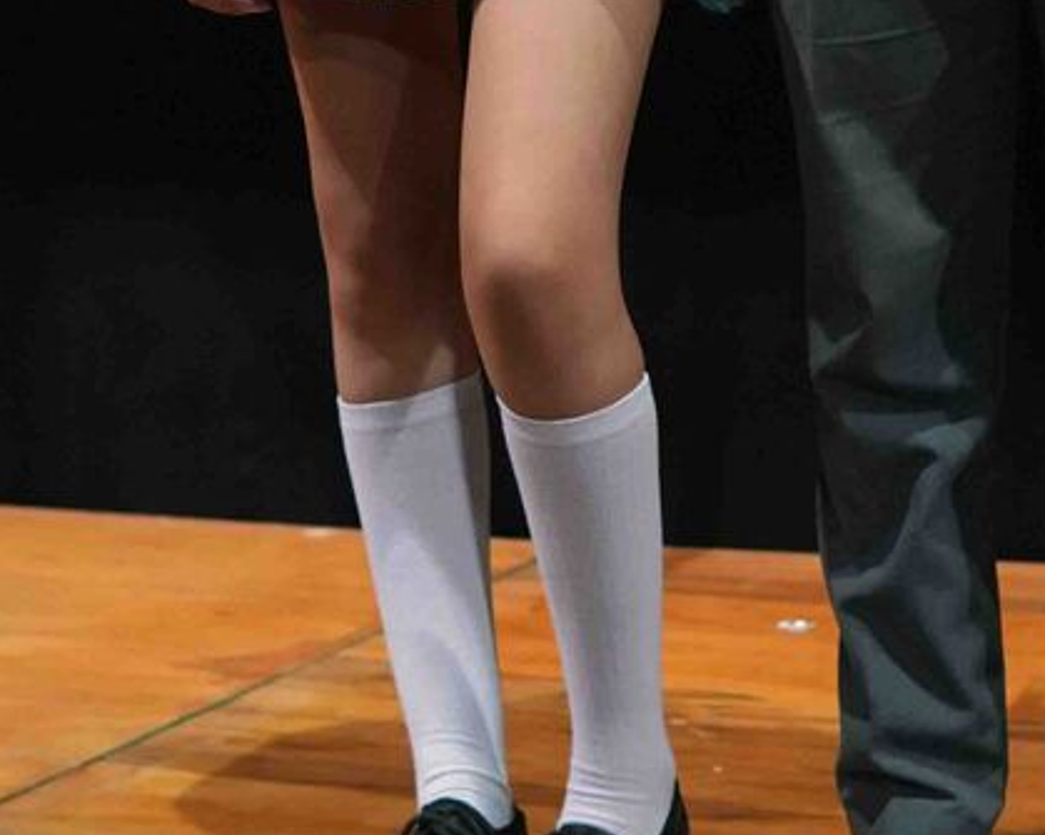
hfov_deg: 12.3
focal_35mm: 156
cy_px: -553
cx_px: 763
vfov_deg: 9.5
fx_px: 4824
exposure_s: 1/160
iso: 1600
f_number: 2.2
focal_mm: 30
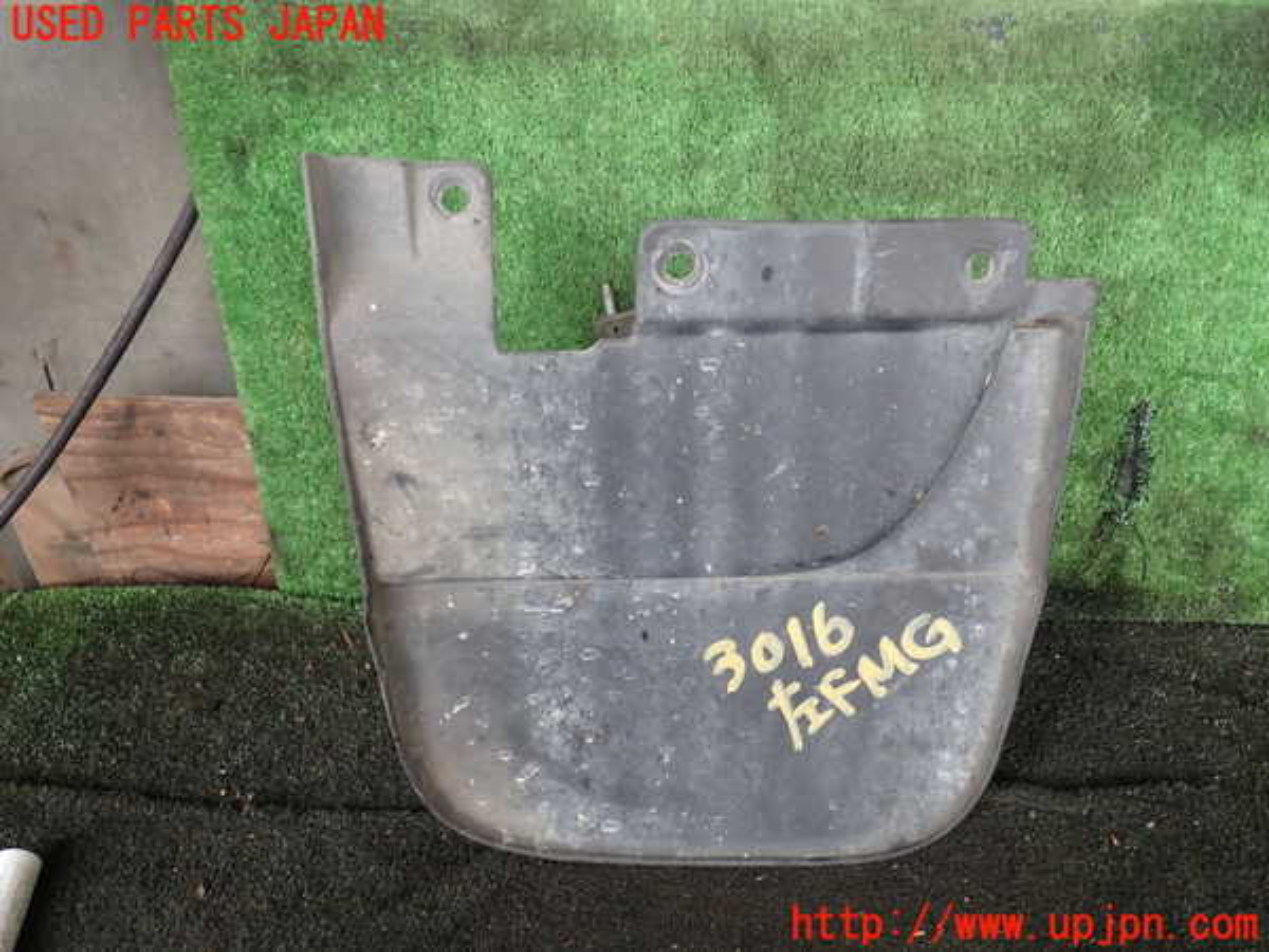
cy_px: 476
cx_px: 634
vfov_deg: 46.8
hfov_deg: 60.0
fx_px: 1100
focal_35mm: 30
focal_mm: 5.4
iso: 100
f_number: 2.3
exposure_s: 1/60
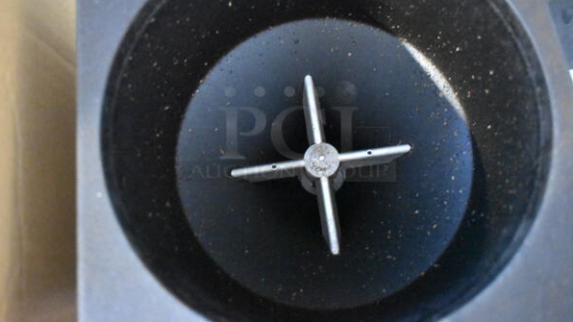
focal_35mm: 29
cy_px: 131
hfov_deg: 66.1
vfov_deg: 40.0
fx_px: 441
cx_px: 289
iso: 14400
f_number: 3.5
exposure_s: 1/30
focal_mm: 18
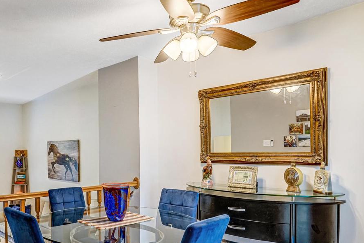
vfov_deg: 49.0
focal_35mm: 26
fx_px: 263
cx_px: 85
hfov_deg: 64.6
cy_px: 154
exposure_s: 1/13
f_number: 8
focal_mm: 16
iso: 1250
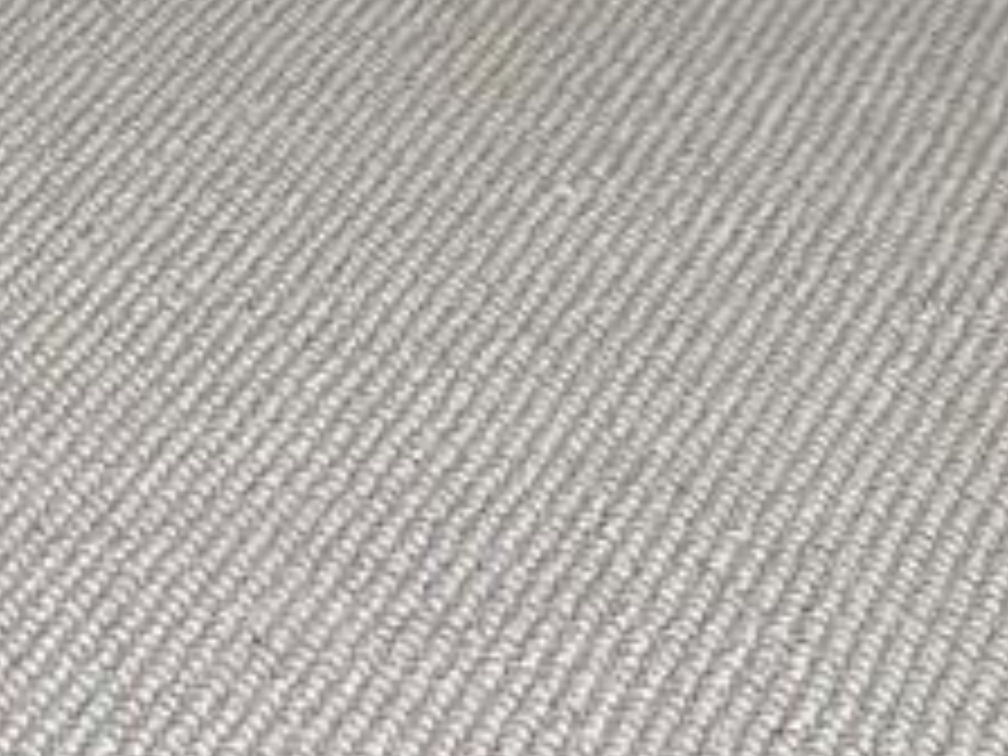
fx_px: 5416
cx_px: -1444
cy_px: -1017
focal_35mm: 186
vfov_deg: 7.5
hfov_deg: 9.4
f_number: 1.8
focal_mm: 4.25
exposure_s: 1/121
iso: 50
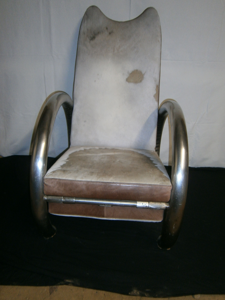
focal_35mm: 26
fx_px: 225
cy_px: 150
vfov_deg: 67.3
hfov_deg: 53.1
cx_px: 112
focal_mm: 4.7
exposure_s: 1/30
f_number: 2.8
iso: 125
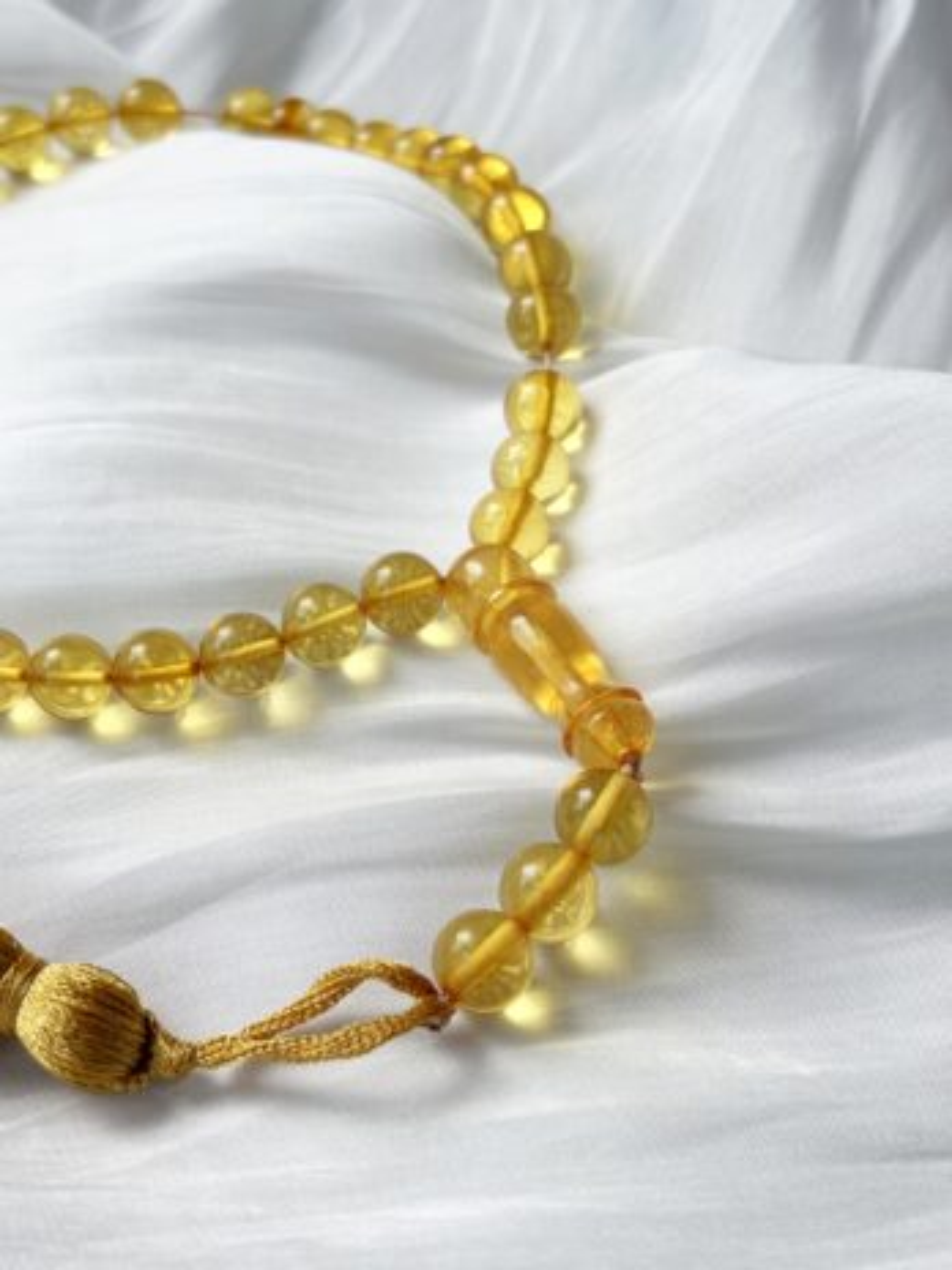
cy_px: 635
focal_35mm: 52
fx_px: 1907
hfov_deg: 28.0
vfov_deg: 36.8
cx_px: 476
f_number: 1.6
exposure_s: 1/1002
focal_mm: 5.96
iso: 32
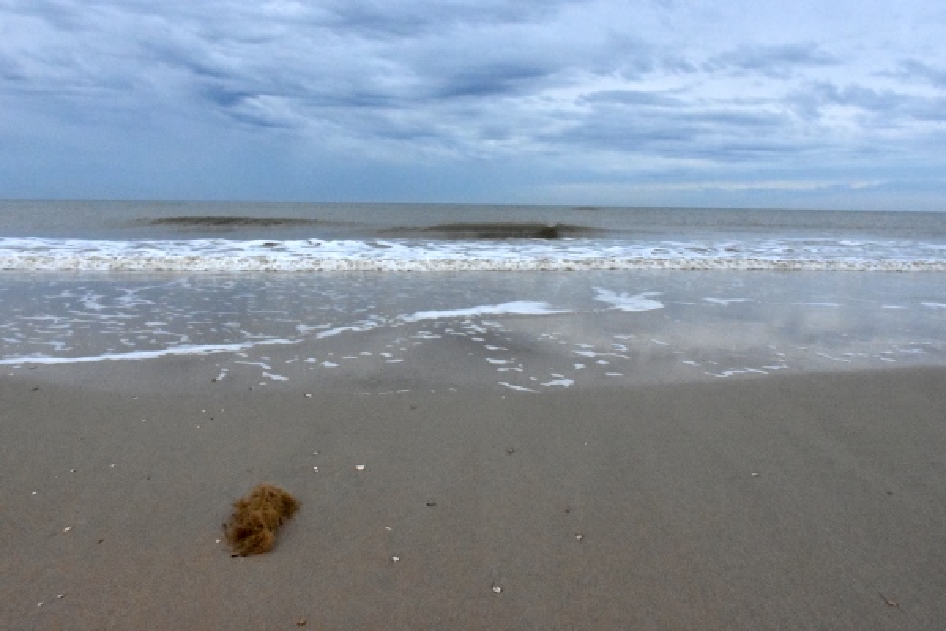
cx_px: 473
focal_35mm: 27
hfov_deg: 67.4
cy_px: 316
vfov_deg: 47.9
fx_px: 709
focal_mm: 18
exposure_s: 1/8000
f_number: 13
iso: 9000
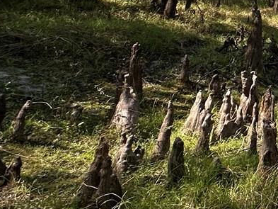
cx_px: 501
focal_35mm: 57
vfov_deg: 23.6
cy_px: -36
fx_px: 458
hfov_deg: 21.6
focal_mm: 2.22
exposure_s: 1/1072
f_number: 2.2
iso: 40
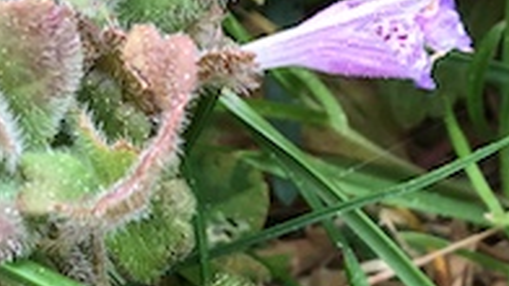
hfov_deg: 15.5
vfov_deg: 8.4
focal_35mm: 138
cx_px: 369
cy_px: 515
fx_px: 1862
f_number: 2.4
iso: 32
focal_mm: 3.3
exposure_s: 1/50
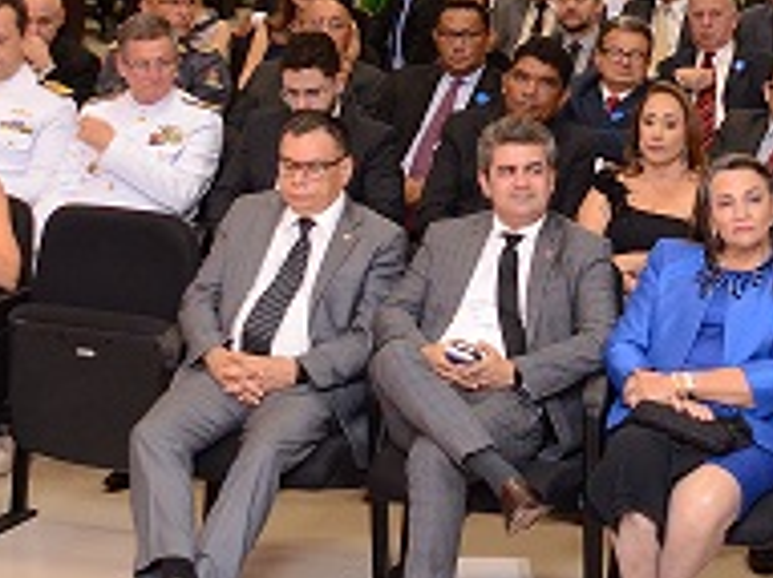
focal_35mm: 121
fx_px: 2700
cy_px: 150
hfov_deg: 16.1
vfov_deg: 12.2
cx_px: 712
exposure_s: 1/60
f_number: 4
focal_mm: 26
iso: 1600
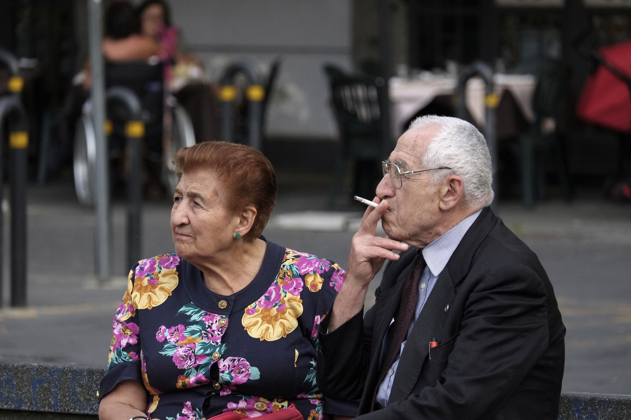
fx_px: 5381
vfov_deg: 4.5
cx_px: 316
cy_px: 210
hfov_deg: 6.7
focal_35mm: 307
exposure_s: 1/250
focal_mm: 204.6
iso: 640
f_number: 6.7
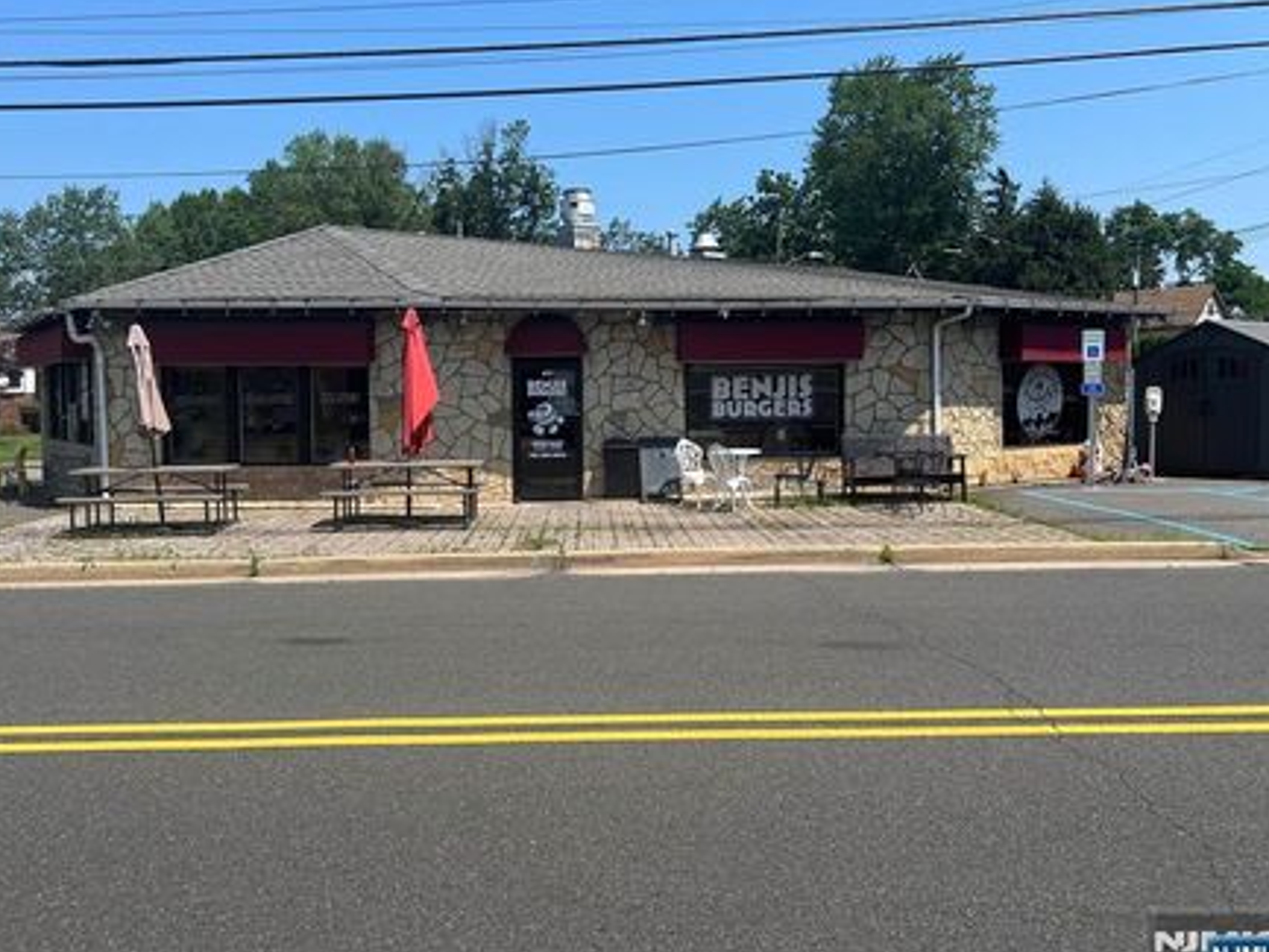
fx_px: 1100
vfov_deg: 46.7
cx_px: 560
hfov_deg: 59.8
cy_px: 426
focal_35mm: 30
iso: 50
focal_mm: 5.7
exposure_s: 1/3704
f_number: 1.5
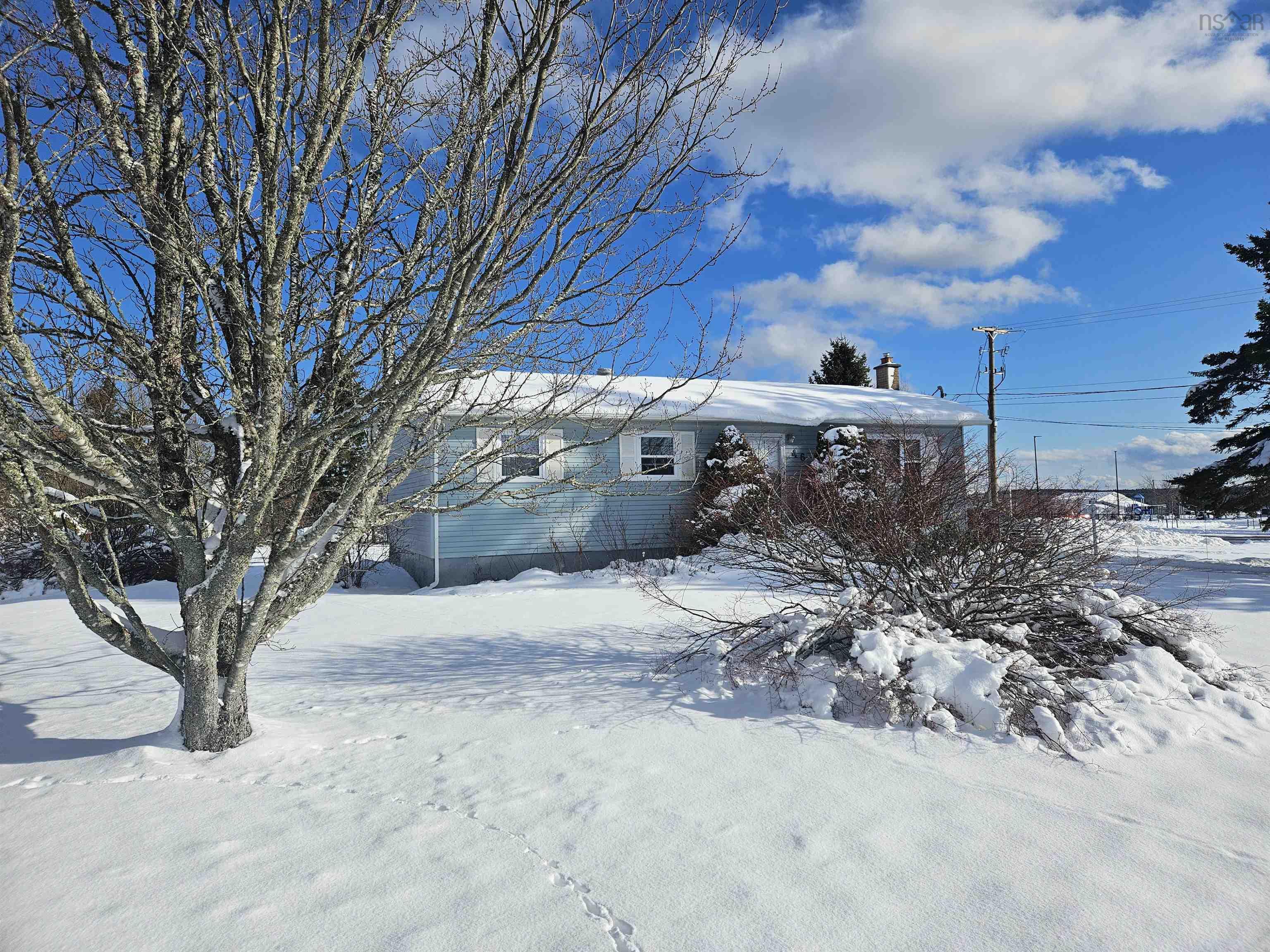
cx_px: 635
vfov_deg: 58.9
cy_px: 476
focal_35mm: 23
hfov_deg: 73.9
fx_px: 844
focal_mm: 5.4
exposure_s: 1/4566
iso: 25
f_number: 1.8
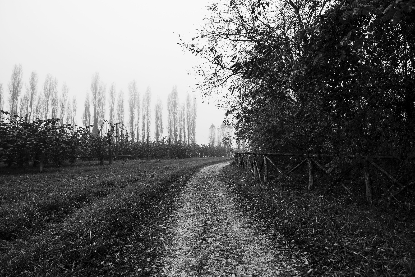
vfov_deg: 72.1
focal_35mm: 16
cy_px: 138
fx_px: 190
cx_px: 208
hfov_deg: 95.0
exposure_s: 1/500
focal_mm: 11
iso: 320
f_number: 5
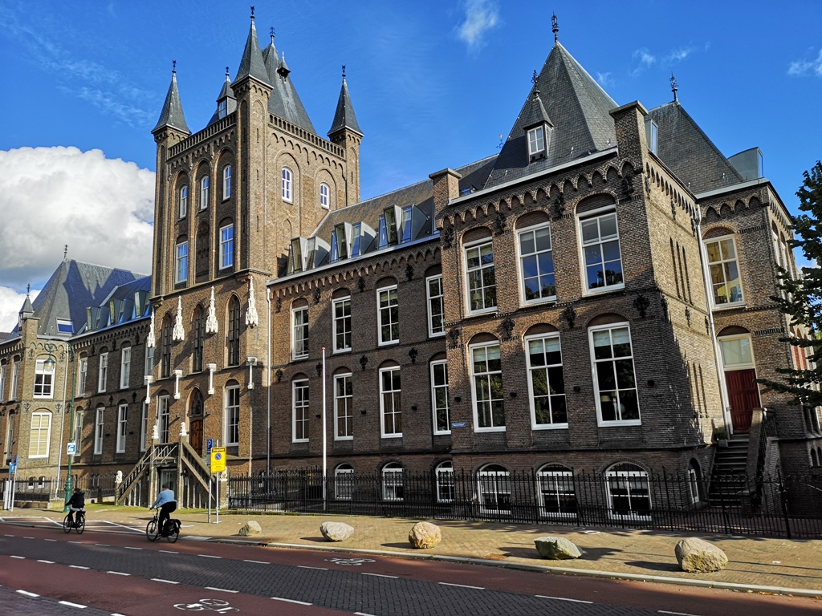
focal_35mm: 27
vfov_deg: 51.4
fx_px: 641
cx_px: 411
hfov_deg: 65.3
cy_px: 308
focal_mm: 3.95
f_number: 1.8
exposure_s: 1/1848
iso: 50
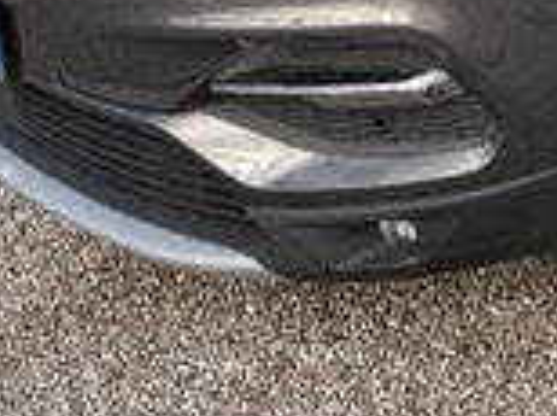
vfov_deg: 13.7
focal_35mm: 100
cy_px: -232
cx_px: 741
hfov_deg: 18.2
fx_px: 1607
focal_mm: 6.76
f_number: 1.78
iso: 80
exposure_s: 1/1292
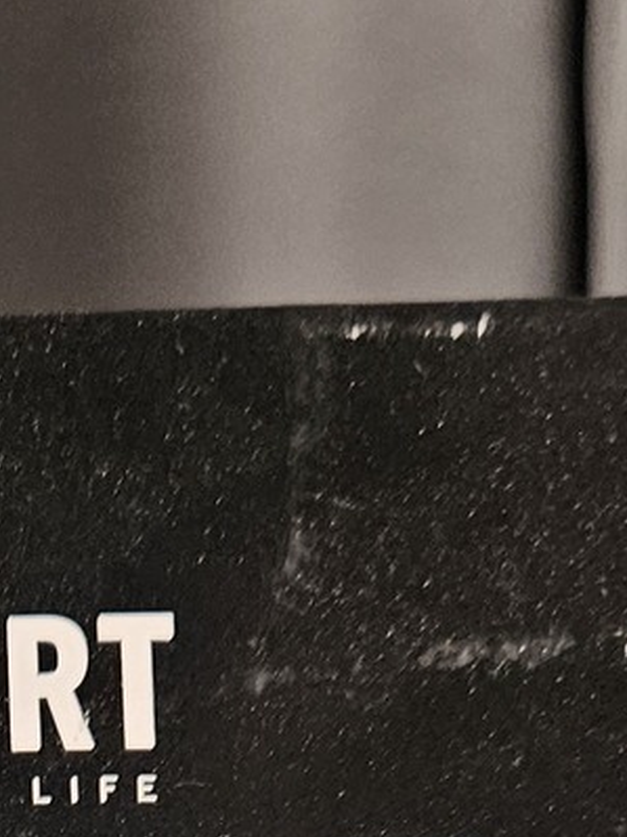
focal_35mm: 118
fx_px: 2851
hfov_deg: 12.2
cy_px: 1458
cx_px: -206
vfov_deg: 14.8
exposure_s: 1/142
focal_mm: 5.4
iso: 200
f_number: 1.8
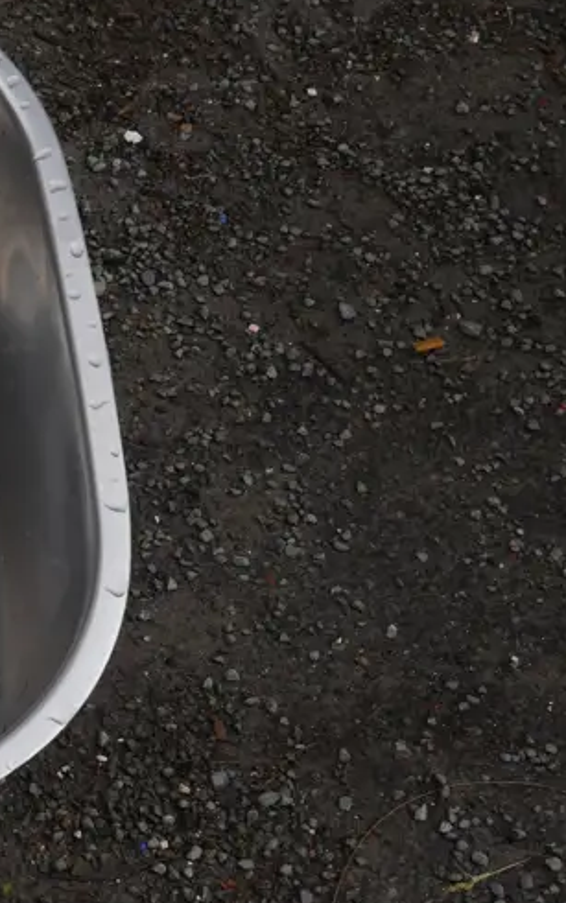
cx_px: -369
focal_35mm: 93
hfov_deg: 13.1
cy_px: 519
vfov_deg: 22.3
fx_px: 2291
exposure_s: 1/250
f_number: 8
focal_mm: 21
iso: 200
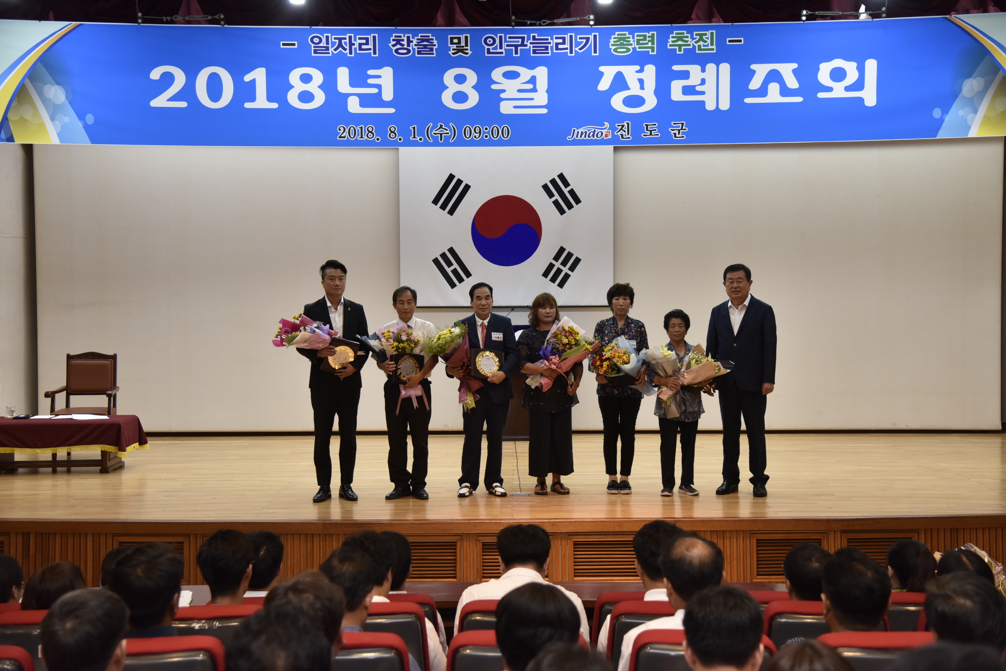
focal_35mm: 52
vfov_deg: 26.0
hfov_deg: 38.2
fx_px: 1453
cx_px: 503
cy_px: 336
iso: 800
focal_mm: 52
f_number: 4
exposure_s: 1/125
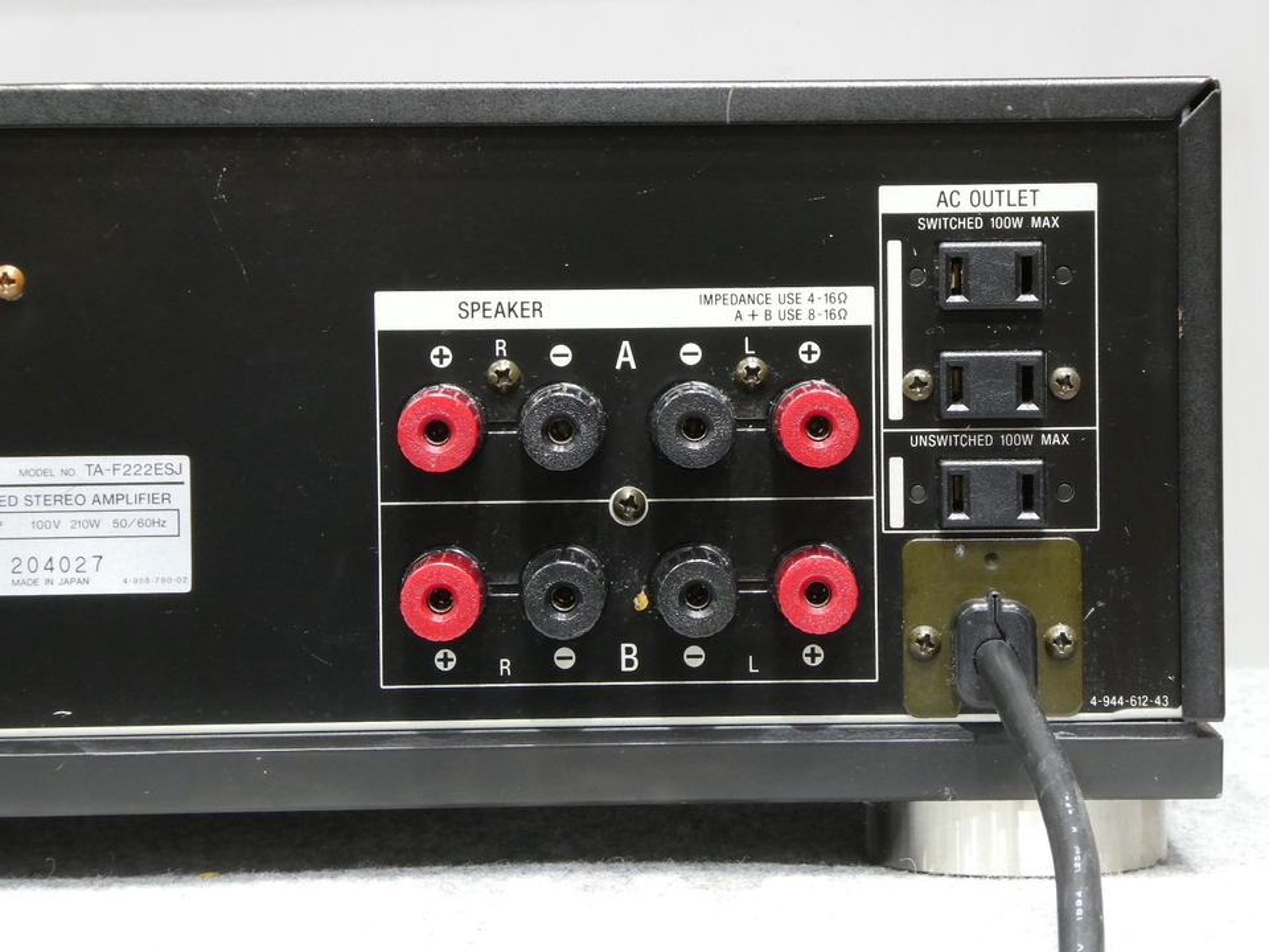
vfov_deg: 12.0
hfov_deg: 15.9
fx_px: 4546
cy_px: 476
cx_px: 634
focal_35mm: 124
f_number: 5.6
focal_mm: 22.3
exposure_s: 1/2.5
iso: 400
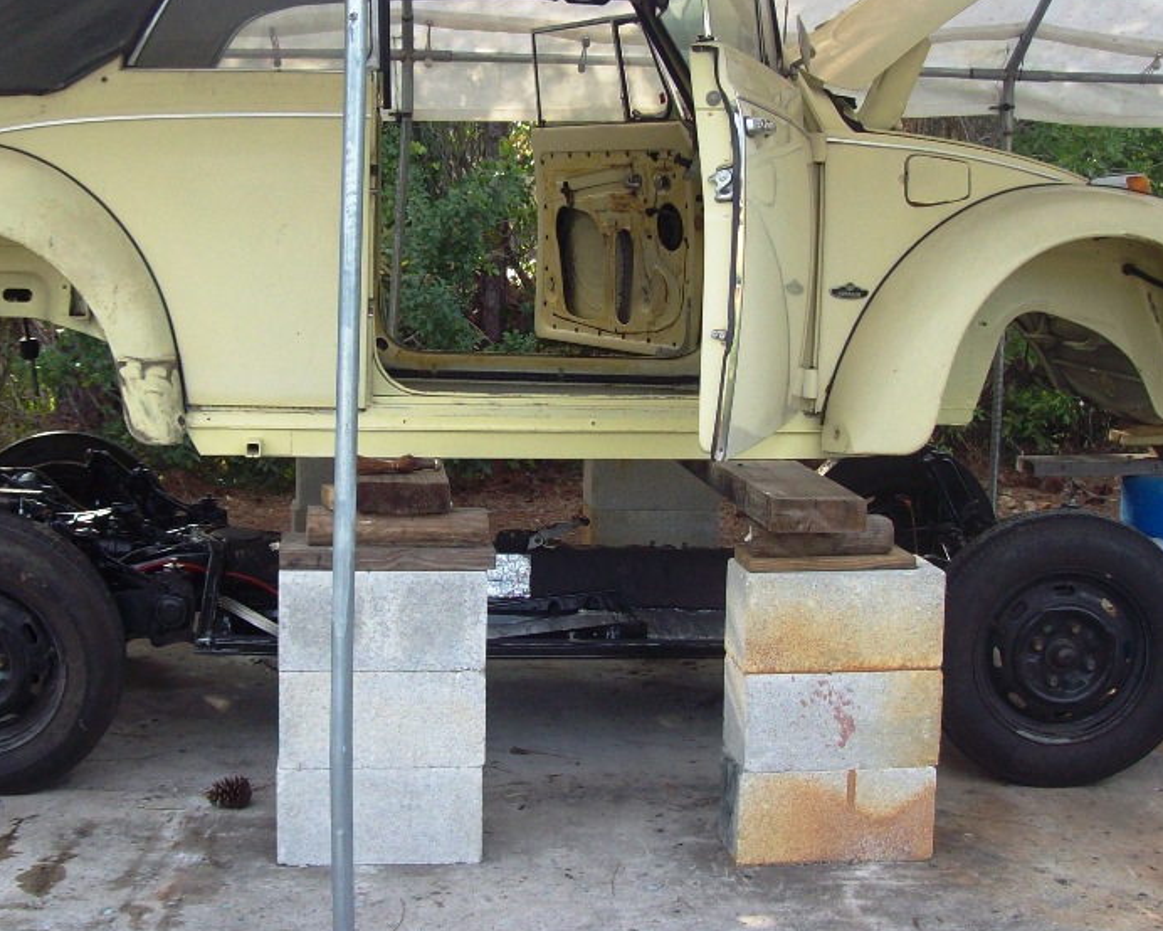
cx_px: 508
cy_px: 423
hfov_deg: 35.9
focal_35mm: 52
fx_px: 1790
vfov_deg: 29.1
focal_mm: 6
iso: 80
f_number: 2.7
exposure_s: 1/221
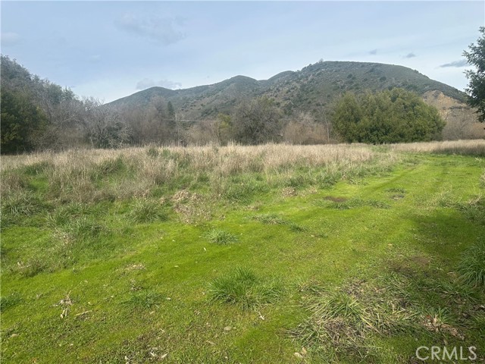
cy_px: 182
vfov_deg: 56.8
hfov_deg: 71.6
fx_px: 336
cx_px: 242
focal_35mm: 24
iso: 80
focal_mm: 6.86
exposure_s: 1/3861
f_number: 1.78
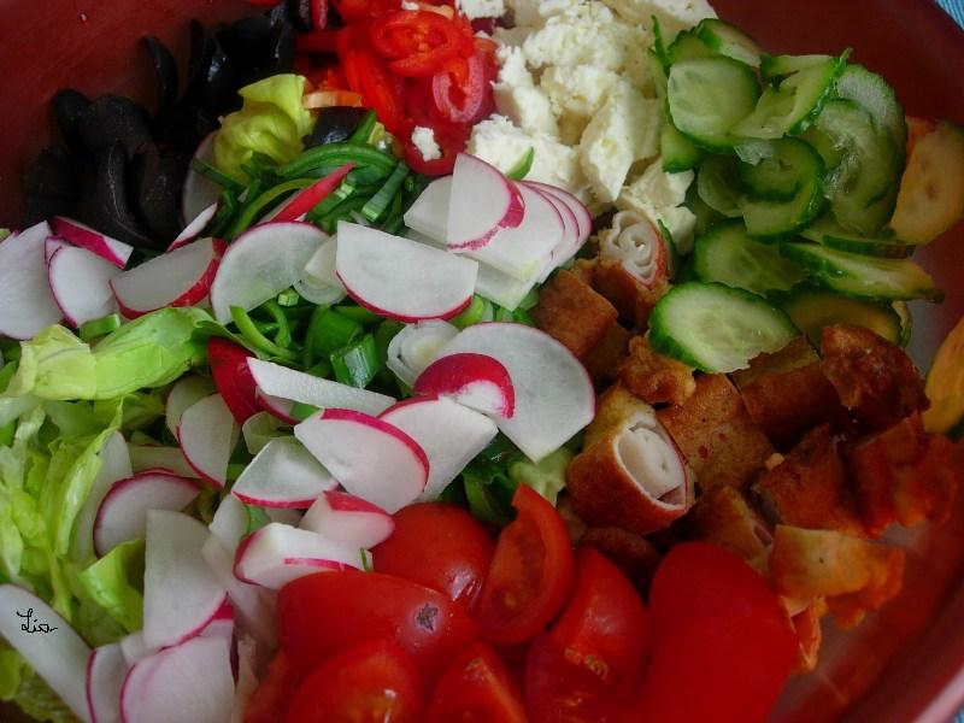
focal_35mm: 38
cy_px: 362
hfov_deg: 49.0
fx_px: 1058
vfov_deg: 37.7
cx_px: 482
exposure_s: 1/76.1
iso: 64
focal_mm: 7.8
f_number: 2.8
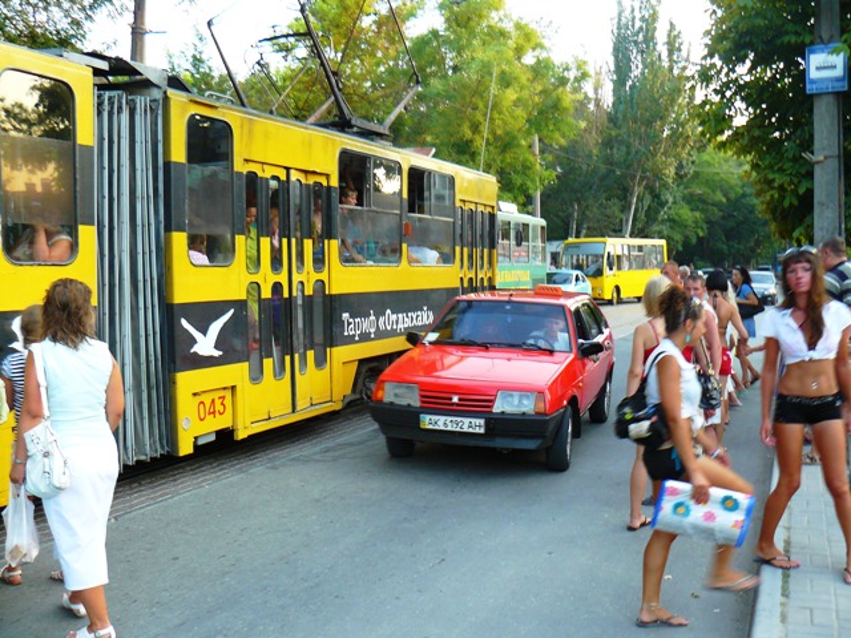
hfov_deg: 51.4
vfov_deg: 39.7
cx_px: 426
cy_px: 319
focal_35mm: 36
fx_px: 885
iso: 100
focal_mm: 6
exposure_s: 1/30
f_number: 2.8
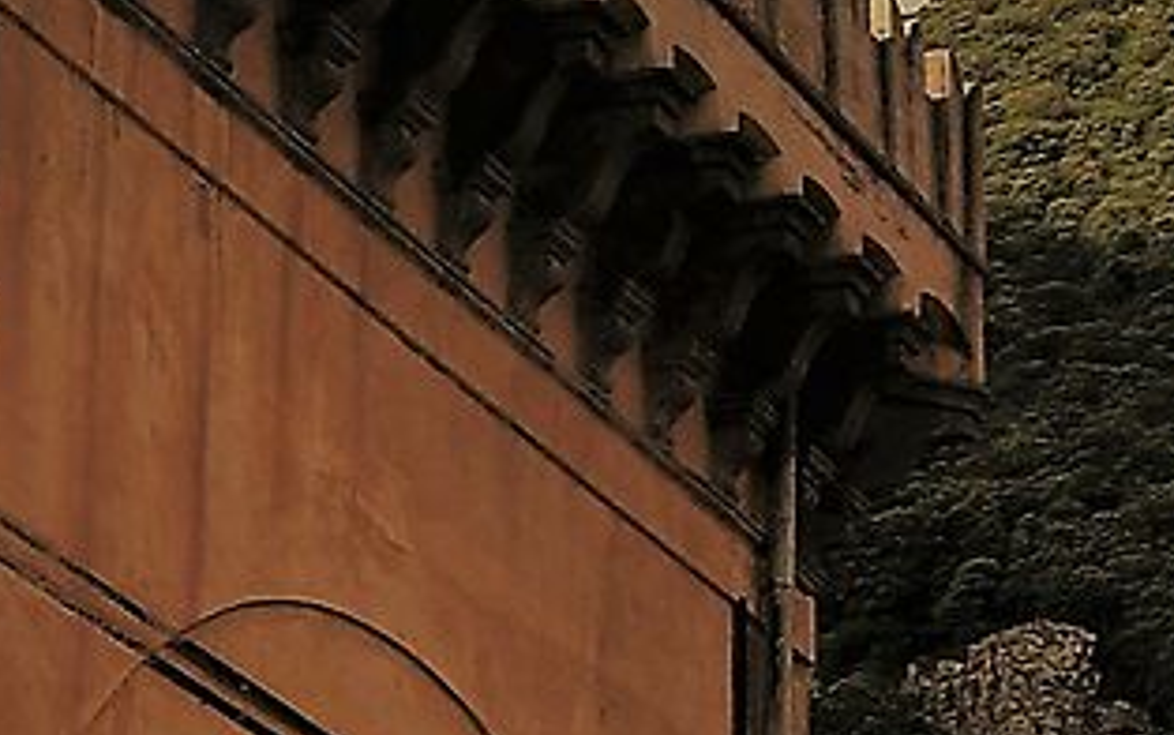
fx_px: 6755
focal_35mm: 211
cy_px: 1530
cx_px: -450
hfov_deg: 9.7
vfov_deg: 6.1
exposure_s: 1/400
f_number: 10
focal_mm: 18
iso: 200
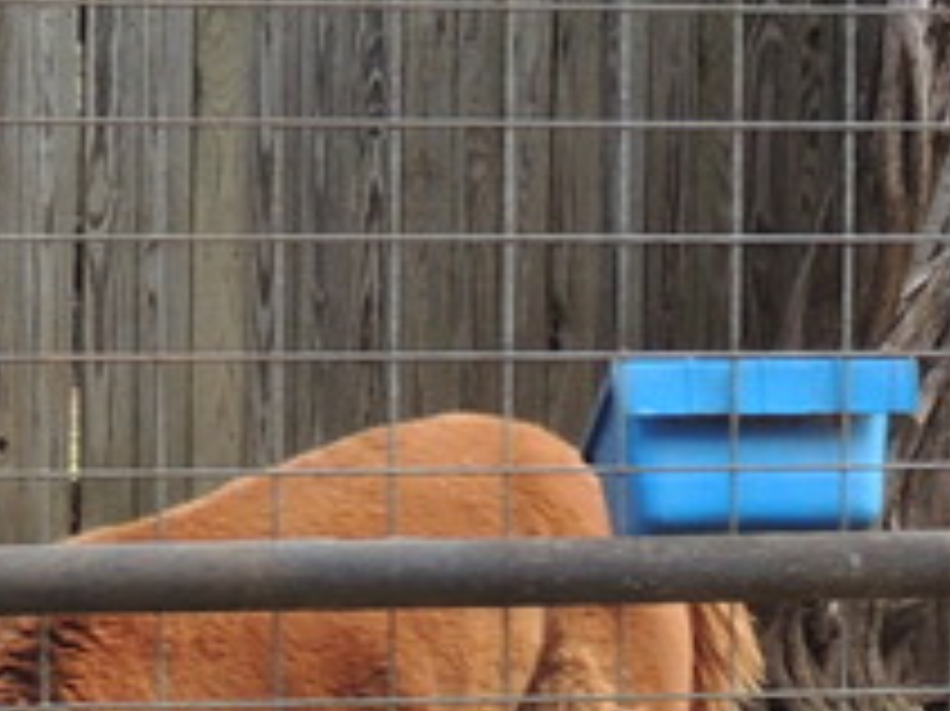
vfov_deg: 7.4
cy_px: 788
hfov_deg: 9.8
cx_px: 1090
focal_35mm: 200
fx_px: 5486
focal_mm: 5.8
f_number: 3.2
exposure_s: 1/250
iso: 140
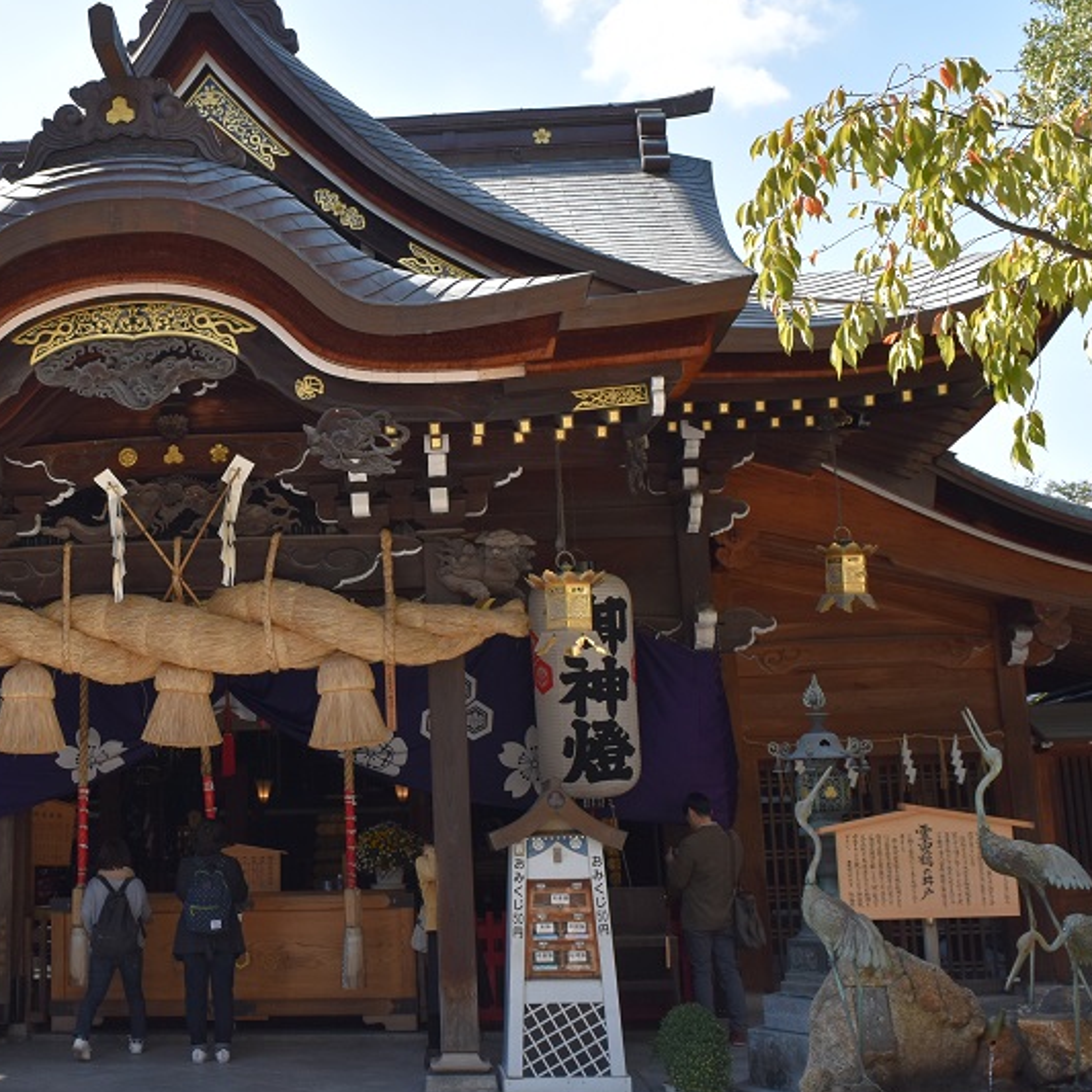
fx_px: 1535
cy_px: 490
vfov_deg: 39.1
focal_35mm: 43
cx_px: 240
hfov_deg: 37.9
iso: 250
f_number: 8
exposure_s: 1/250
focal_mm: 18
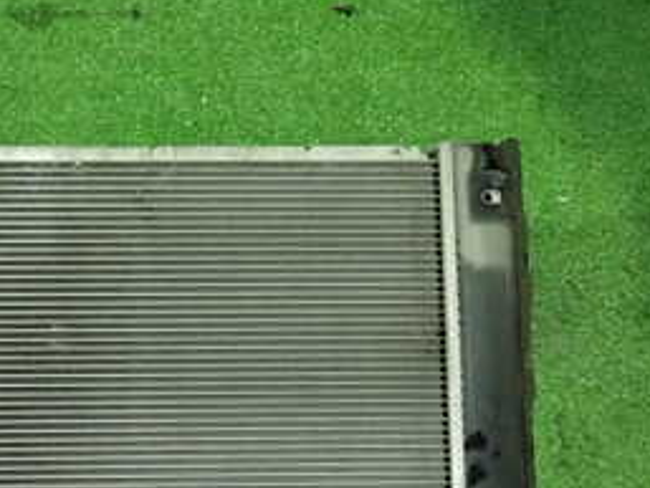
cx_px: -56
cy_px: 498
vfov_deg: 20.3
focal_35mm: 70
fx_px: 1315
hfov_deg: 25.8
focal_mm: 5.4
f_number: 2.3
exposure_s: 1/30
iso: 640
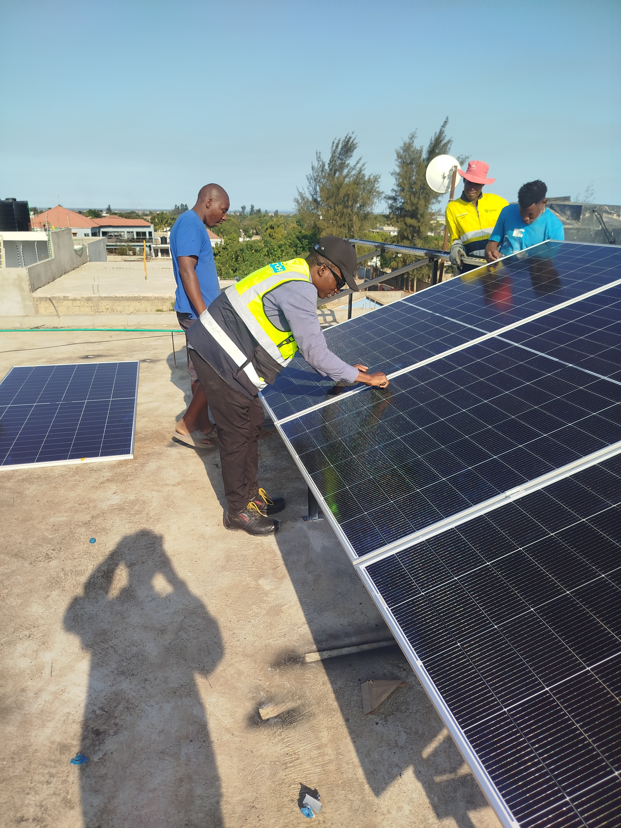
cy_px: 414
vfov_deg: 71.6
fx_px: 574
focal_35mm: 24
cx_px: 310
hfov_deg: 56.8
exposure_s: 1/791
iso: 50
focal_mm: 5.31
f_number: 1.7
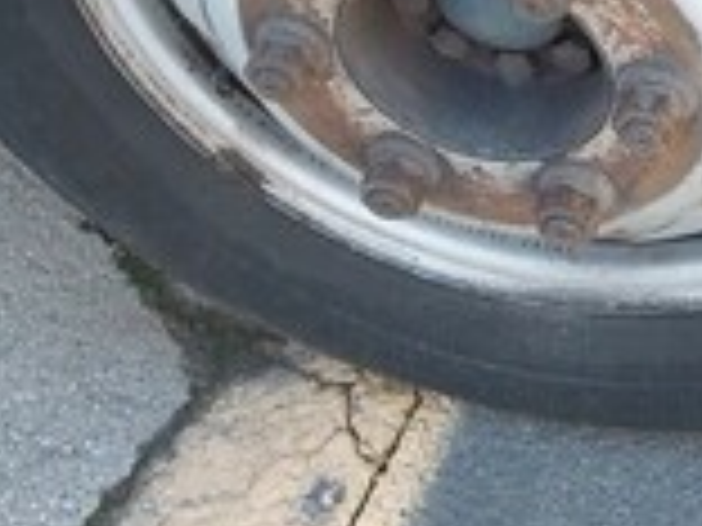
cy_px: -216
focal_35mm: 96
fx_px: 1947
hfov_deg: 20.1
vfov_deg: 14.5
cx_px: 621
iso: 100
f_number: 1.8
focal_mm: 5.23
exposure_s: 1/100
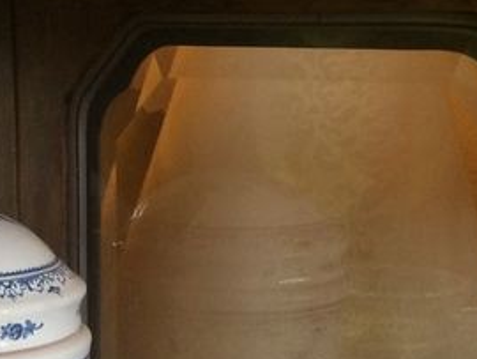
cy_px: 439
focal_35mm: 100
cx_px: 161
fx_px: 1379
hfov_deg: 19.6
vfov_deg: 14.3
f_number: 2.2
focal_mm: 4.12
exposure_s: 1/30
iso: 125
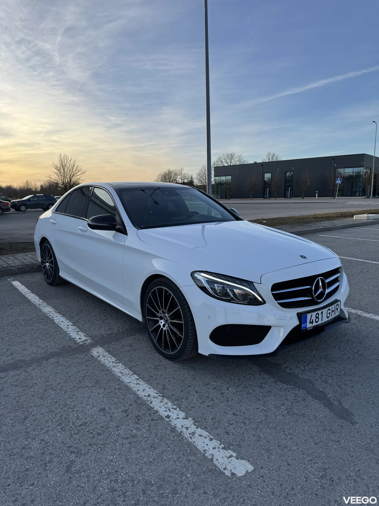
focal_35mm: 24
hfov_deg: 56.8
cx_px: 190
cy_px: 253
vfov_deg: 71.6
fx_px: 350
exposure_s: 1/2174
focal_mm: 6.76
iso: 80
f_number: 1.78
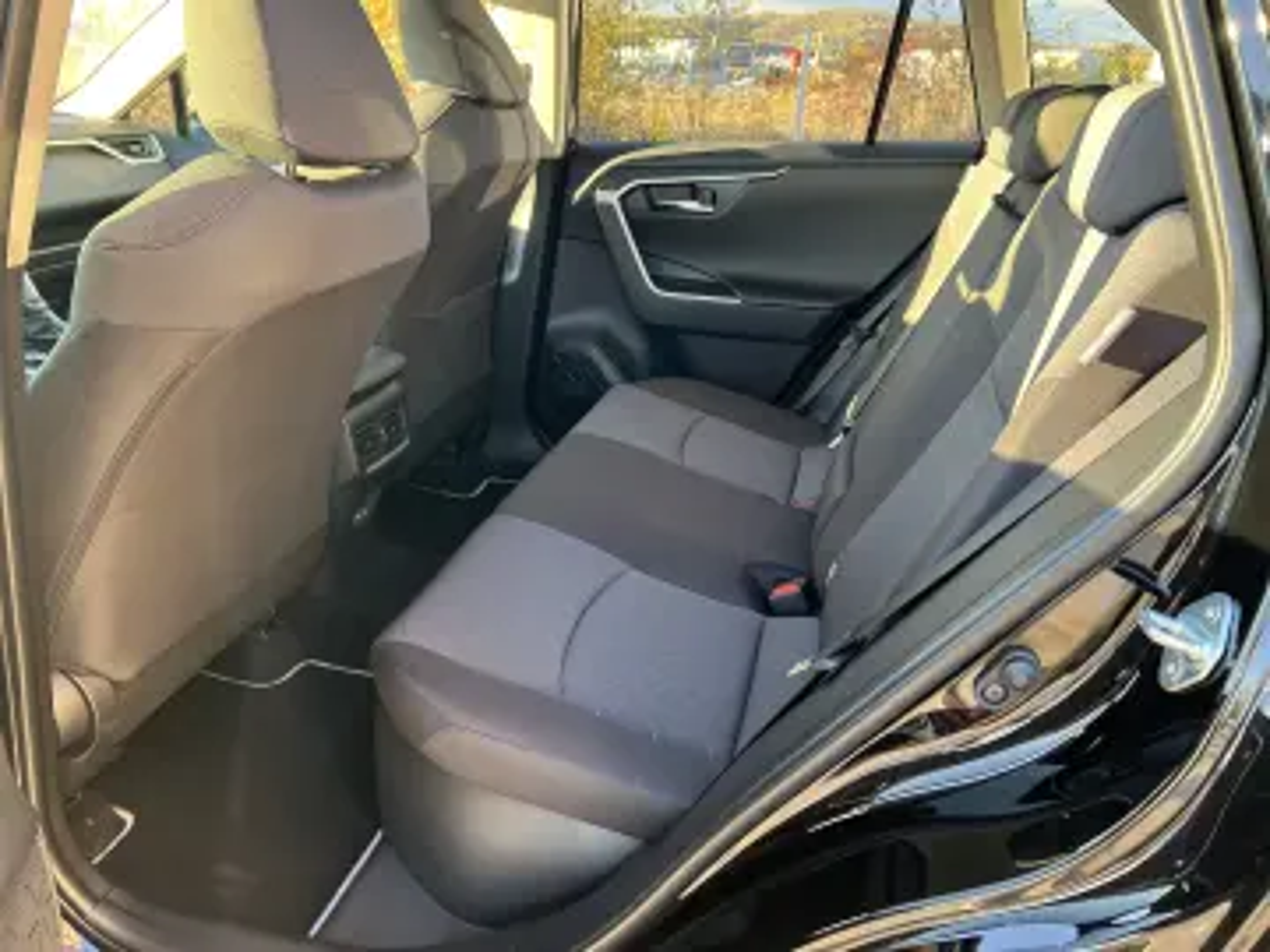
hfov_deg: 67.3
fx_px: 954
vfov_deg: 53.1
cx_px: 635
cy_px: 476
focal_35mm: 26
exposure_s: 1/108
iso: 125
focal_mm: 5.7
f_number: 1.5
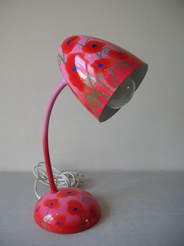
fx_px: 248
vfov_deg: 52.7
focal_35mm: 35
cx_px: 92
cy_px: 123
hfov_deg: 40.6
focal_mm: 5.8
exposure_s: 1/21.3
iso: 50
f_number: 2.8
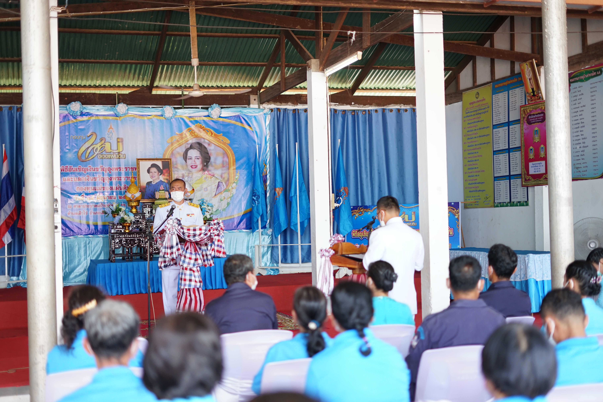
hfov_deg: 39.6
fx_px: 837
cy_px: 201
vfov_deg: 27.0
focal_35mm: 50
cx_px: 302
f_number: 1.8
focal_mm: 50
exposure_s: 1/250
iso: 400
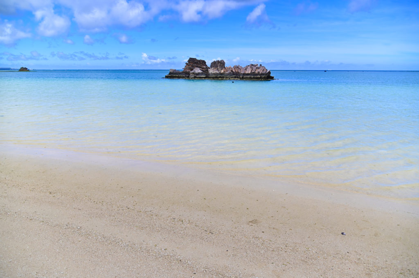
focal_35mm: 24
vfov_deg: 53.1
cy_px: 139
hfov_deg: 73.8
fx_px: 279
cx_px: 210
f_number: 4
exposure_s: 1/1250
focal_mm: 24
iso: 100
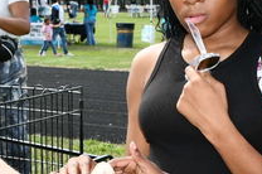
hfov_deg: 19.7
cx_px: 110
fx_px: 756
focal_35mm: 104
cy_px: 218
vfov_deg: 12.7
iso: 100
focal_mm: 18
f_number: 7.1
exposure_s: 1/250
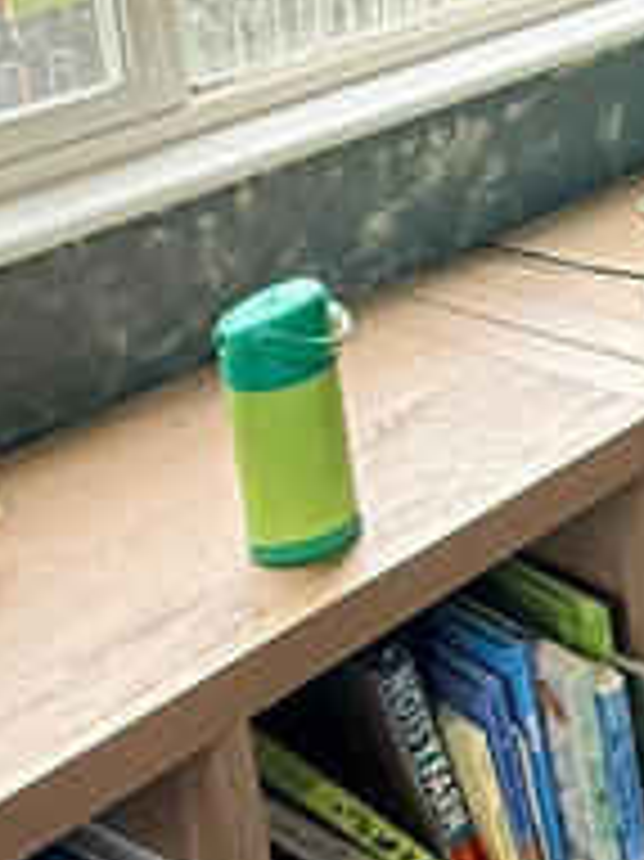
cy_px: -149
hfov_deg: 15.4
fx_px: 1862
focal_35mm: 75
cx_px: 1315
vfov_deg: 23.9
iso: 320
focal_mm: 2.22
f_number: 2.2
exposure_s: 1/120
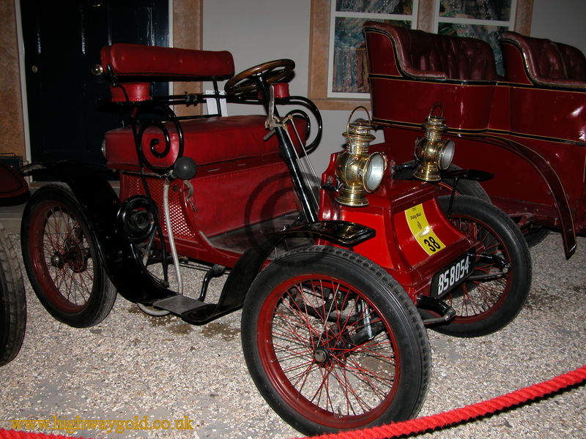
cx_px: 293
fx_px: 609
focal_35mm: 36
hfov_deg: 51.4
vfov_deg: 39.7
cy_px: 220
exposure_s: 1/60
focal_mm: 9.2
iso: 100
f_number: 2.8
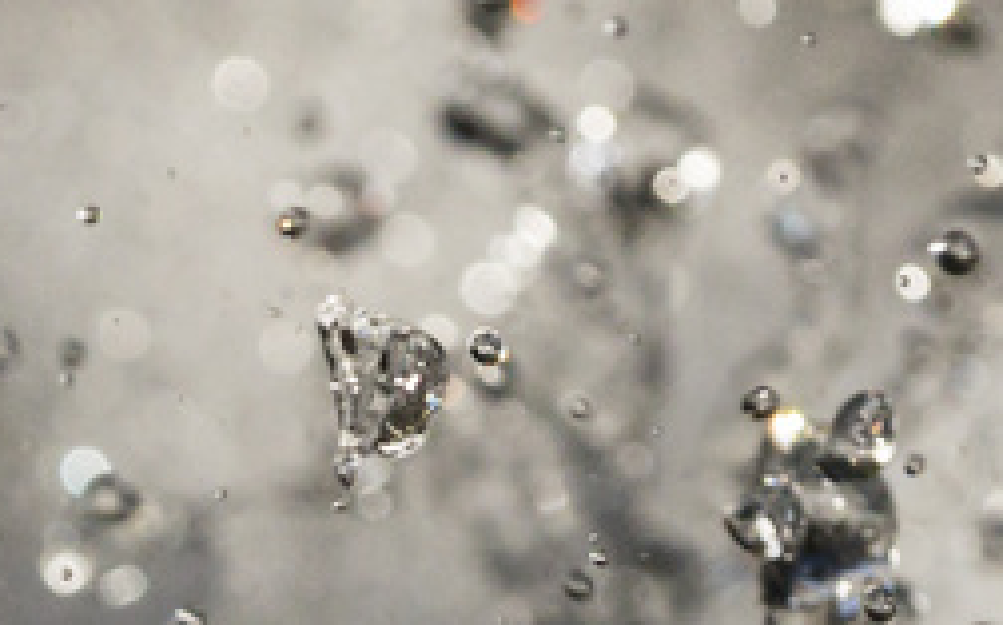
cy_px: 1576
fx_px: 25071
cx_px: -720
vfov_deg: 1.4
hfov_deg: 2.3
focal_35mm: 918
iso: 2000
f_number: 10
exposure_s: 1/4000
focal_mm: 140
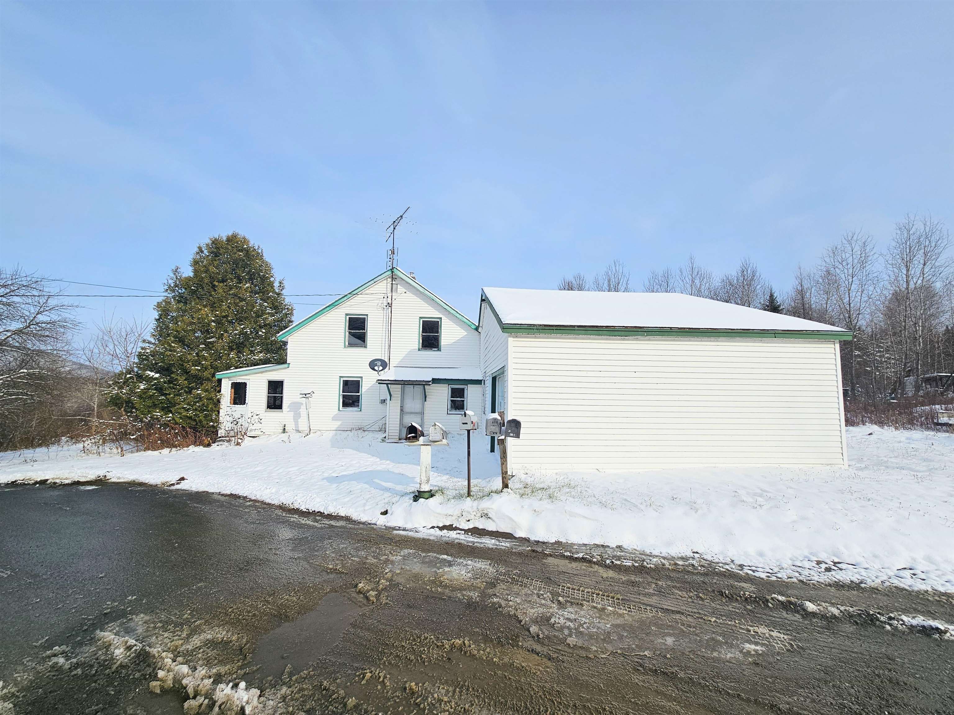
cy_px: 358
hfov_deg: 106.2
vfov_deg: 89.9
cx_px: 477
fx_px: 358
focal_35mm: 13
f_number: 2.2
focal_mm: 2.2
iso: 50
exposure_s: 1/4926
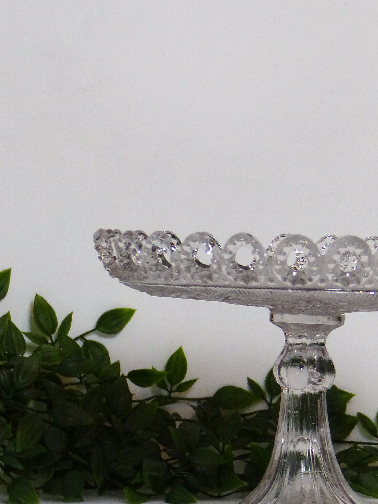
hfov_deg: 8.6
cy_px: 360
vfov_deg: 11.4
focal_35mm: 173
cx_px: 279
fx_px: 2519
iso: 320
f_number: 2.8
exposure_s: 1/60
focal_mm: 16.9
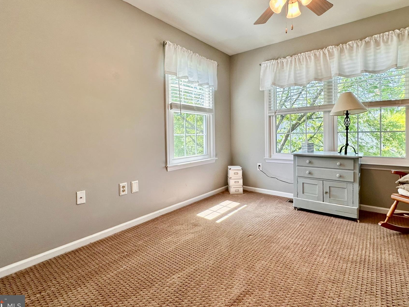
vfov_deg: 74.2
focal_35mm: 17
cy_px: 129
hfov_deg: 91.0
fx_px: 201
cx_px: 213
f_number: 2.2
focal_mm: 2.22
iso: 64
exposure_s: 1/120
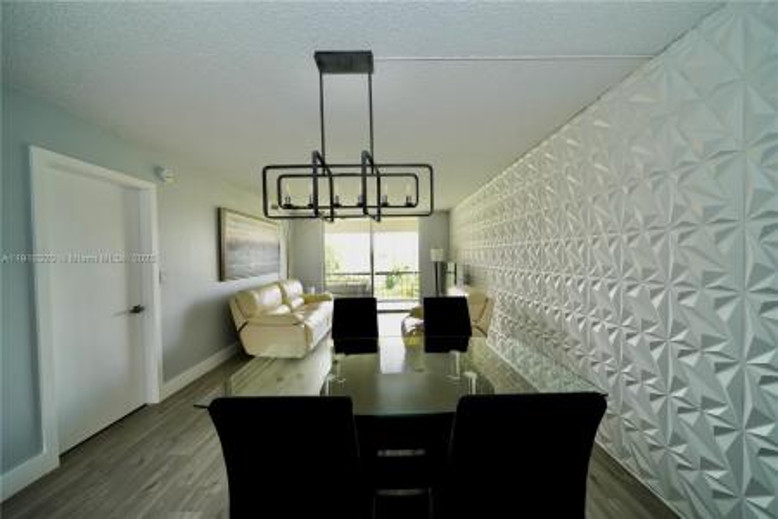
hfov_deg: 112.6
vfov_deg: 90.0
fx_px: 259
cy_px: 260
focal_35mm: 12
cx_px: 389
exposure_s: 1/60
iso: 320
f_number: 4
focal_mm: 12
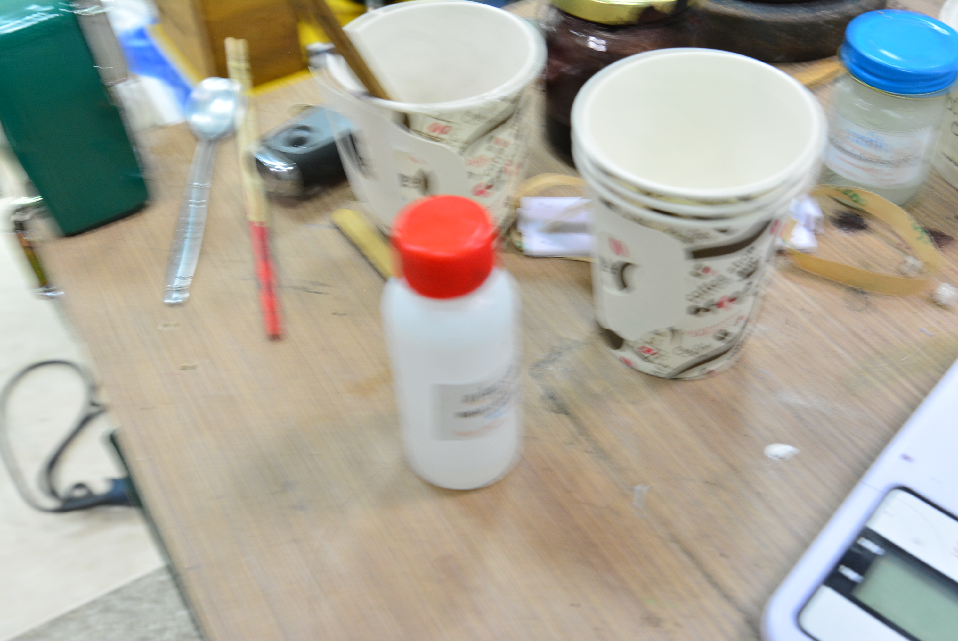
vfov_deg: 36.9
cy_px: 320
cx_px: 479
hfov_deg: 53.1
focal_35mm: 36
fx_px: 959
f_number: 8
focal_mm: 24
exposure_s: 1/5
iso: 500
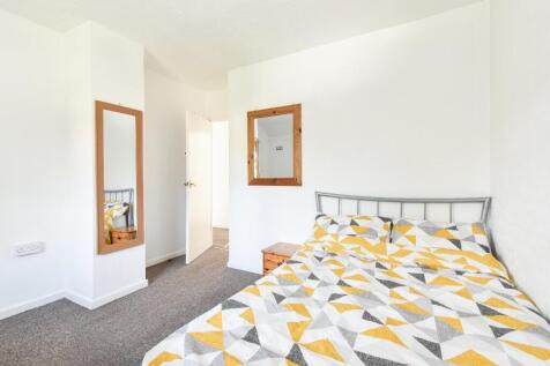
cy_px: 183
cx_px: 275
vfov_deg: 77.3
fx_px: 229
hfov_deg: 100.4
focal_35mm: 15
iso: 200
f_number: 9
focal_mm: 10
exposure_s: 1/3
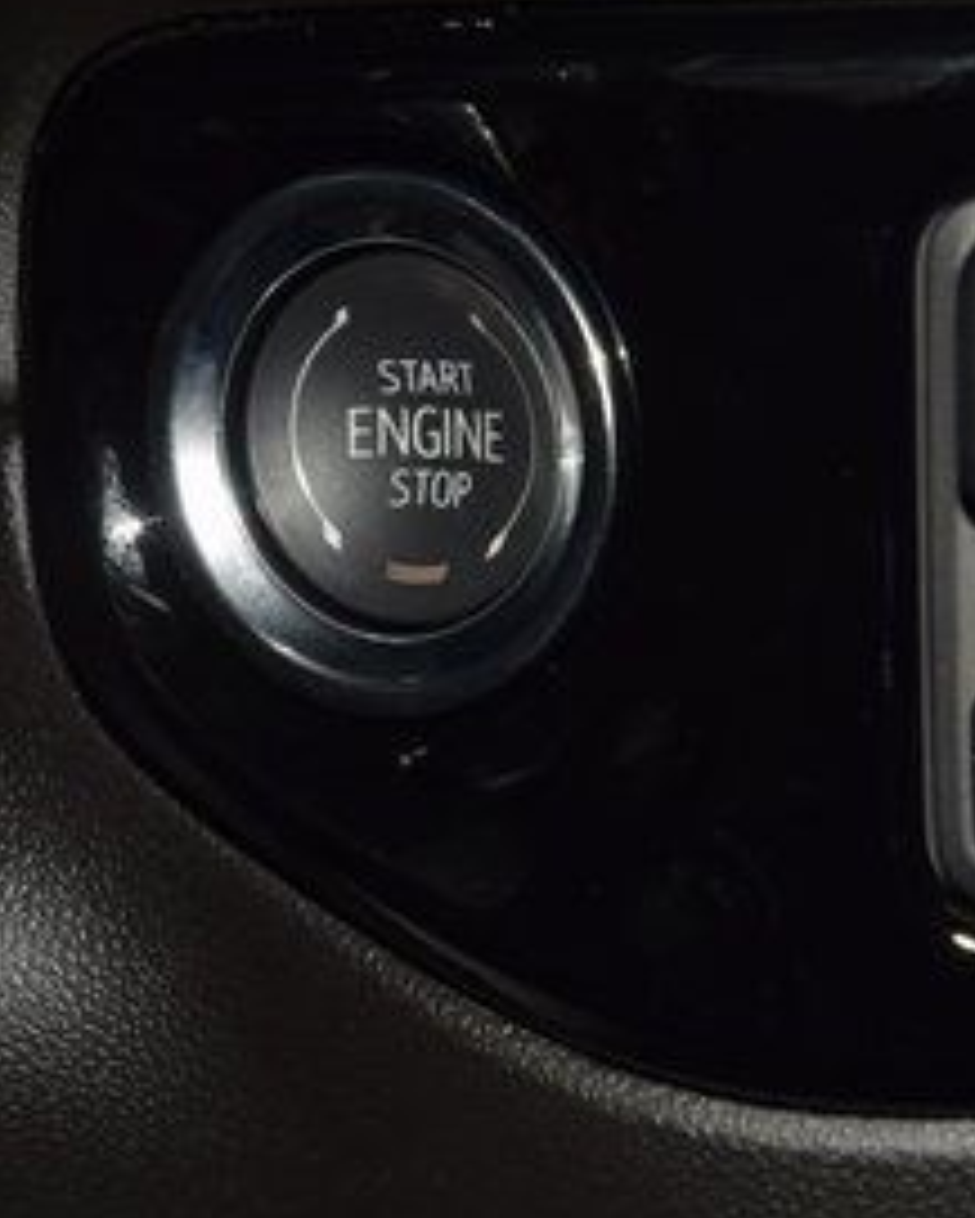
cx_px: 427
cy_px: 465
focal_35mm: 233
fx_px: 8400
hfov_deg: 6.6
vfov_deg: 8.3
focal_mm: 70
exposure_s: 1/125
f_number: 8
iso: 100
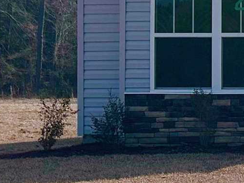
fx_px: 1029
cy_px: 59
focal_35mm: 146
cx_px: 597
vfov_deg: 10.2
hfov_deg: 11.2
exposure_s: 1/8929
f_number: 1.78
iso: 80
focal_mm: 6.86
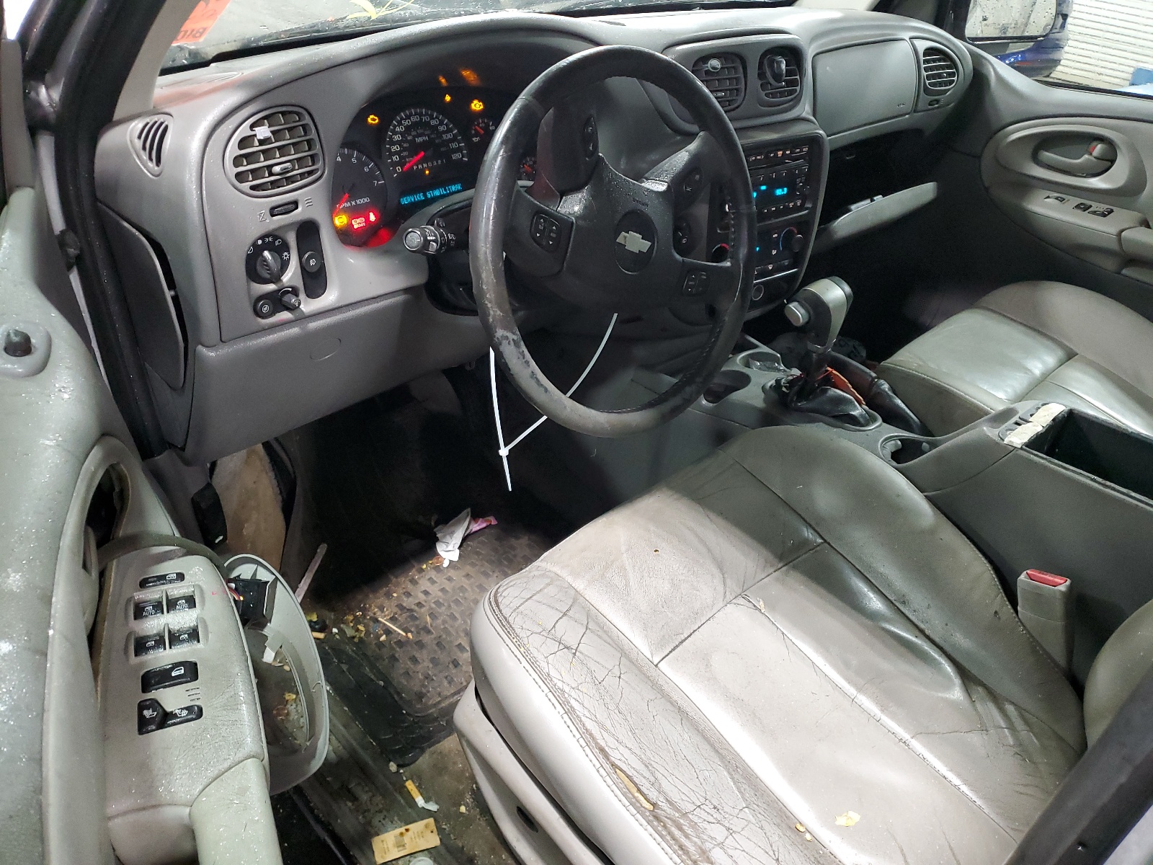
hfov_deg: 67.3
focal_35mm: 26
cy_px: 432
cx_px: 576
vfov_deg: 53.1
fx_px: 866
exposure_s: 1/24
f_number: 1.5
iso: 304
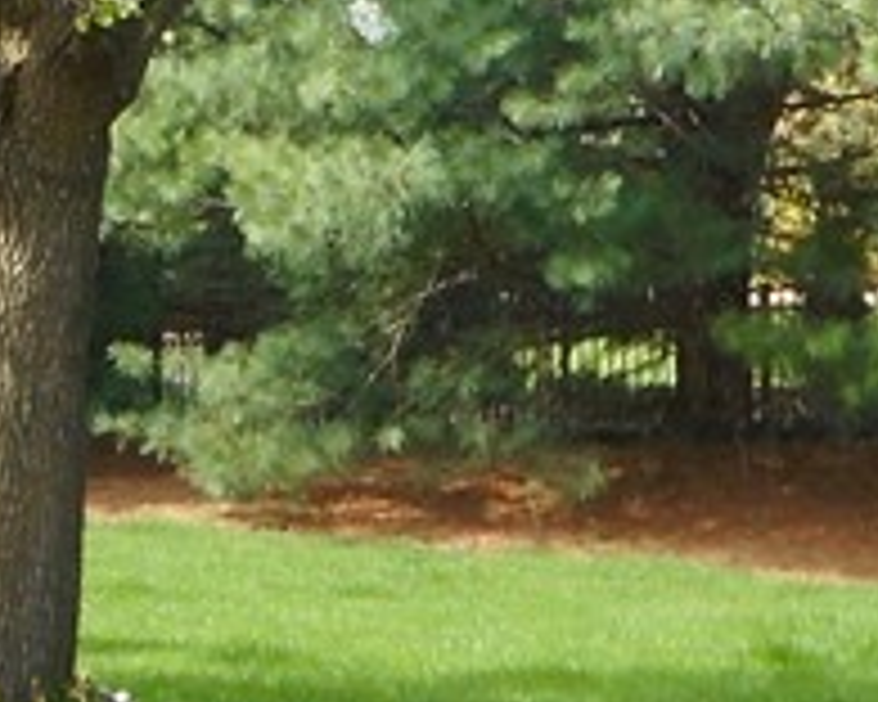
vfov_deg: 8.9
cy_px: 531
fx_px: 4521
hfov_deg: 10.9
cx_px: 1112
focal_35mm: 174
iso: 80
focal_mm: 6
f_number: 4.2
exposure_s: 1/50
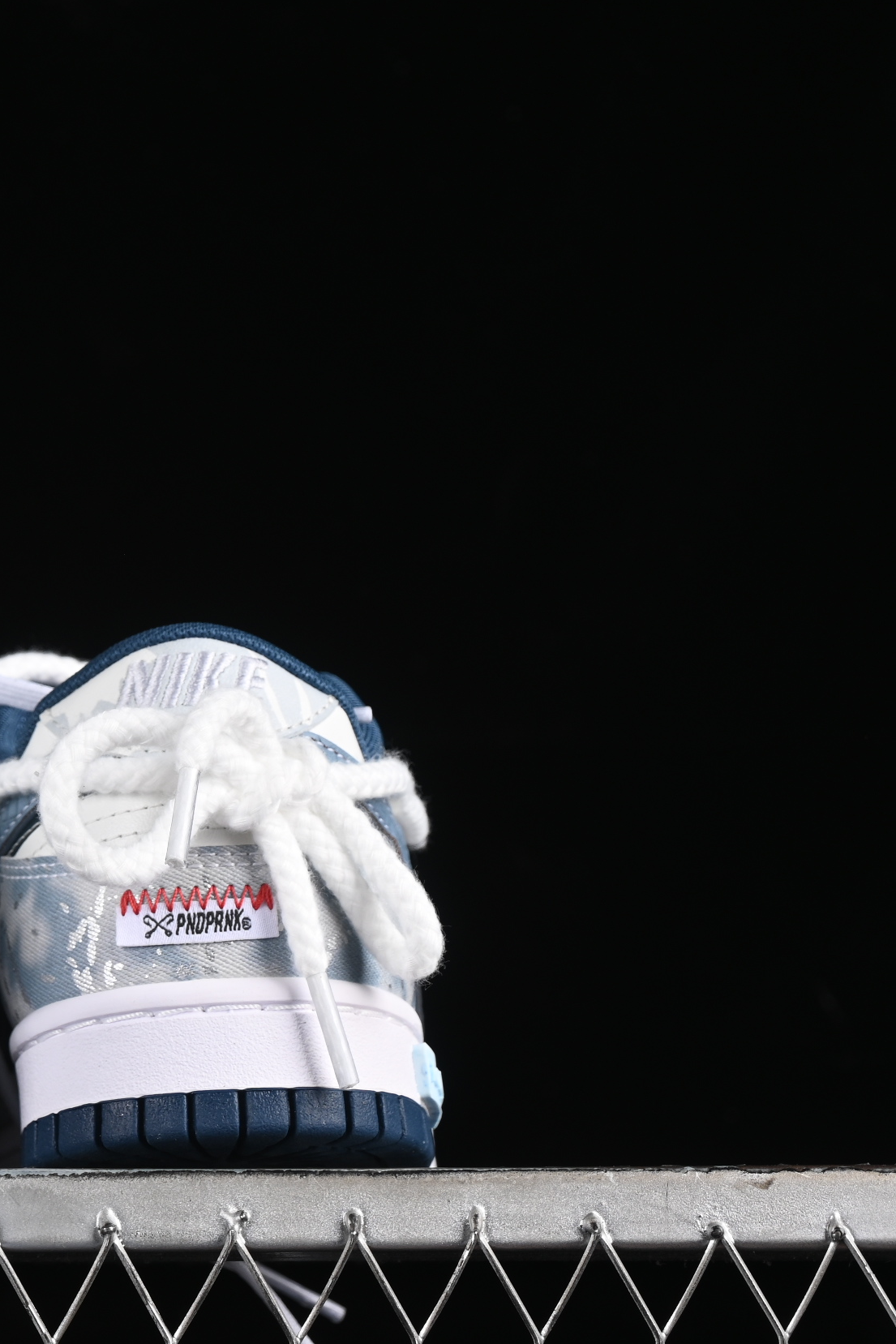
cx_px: -55
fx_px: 4703
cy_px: 685
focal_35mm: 126
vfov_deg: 16.3
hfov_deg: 10.8
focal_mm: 50
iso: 125
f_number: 7.1
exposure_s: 1/125
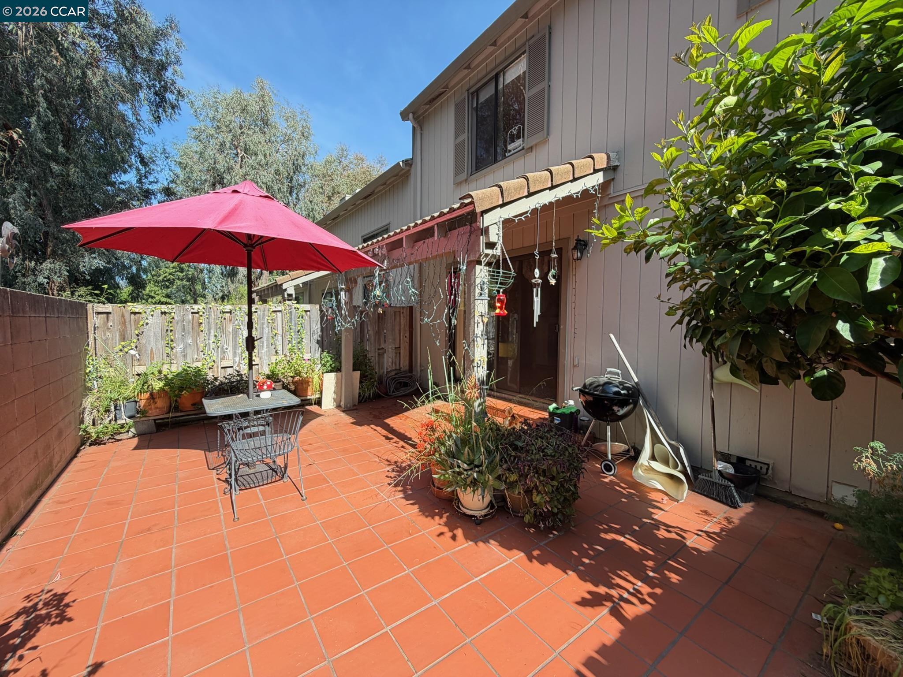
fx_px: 365
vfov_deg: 85.7
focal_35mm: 14
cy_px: 338
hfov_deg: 102.1
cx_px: 452
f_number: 2.2
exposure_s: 1/121
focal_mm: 2.22
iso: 64
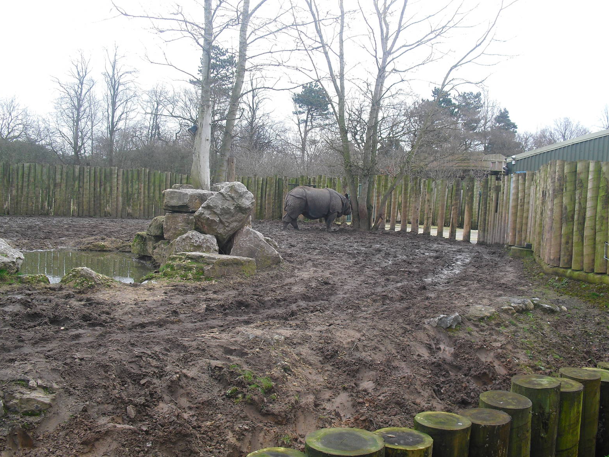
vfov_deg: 38.7
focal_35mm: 37
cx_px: 303
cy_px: 231
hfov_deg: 50.1
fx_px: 651
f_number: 3.1
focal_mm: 6.3
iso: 100
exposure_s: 1/125
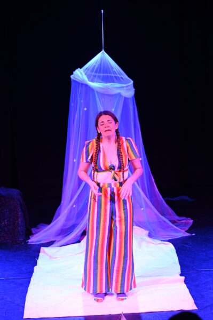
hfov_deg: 13.5
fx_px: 898
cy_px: 160
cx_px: 106
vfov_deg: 20.2
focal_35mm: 101
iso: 1400
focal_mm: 101
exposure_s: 1/125
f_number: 2.8
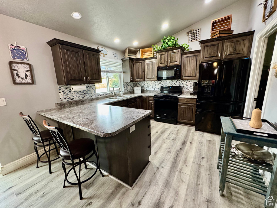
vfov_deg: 85.7
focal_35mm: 14
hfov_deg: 102.1
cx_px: 138
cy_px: 104
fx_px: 112
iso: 250
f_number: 2.2
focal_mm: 2.22
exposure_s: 1/60
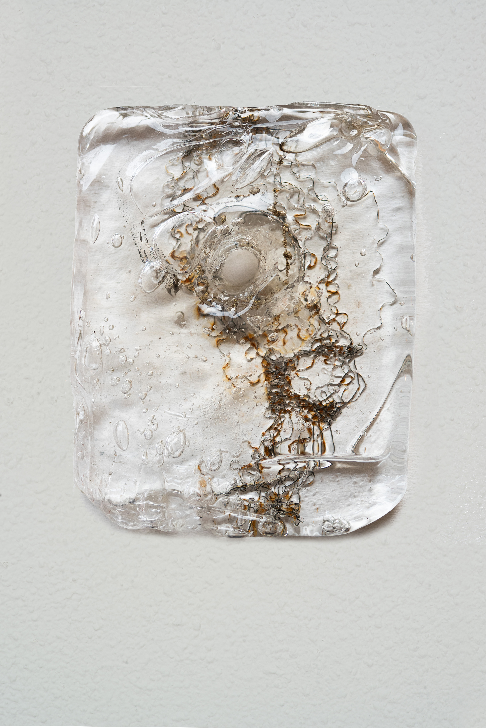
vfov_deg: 23.9
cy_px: 364
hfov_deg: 16.1
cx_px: 243
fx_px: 1720
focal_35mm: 85
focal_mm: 85
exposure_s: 1/125
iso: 100
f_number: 16
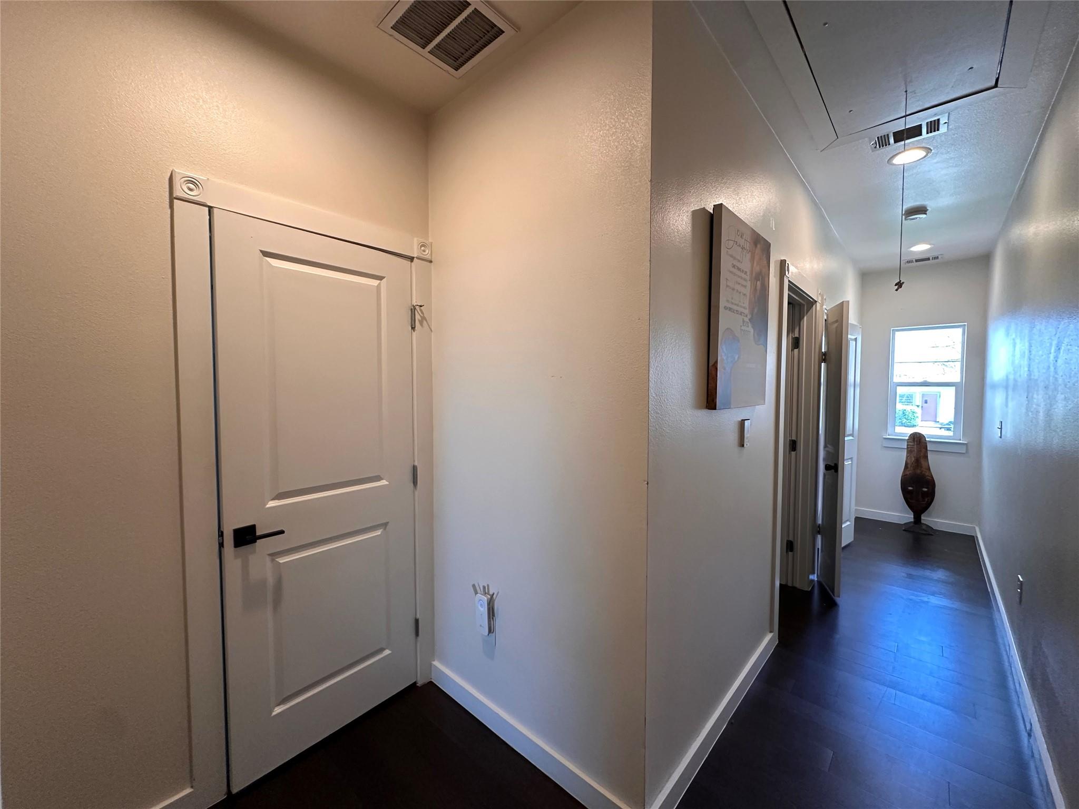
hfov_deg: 102.1
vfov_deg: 85.7
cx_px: 540
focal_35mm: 14
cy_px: 404
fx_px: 436
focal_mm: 2.22
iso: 320
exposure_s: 1/120
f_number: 2.2
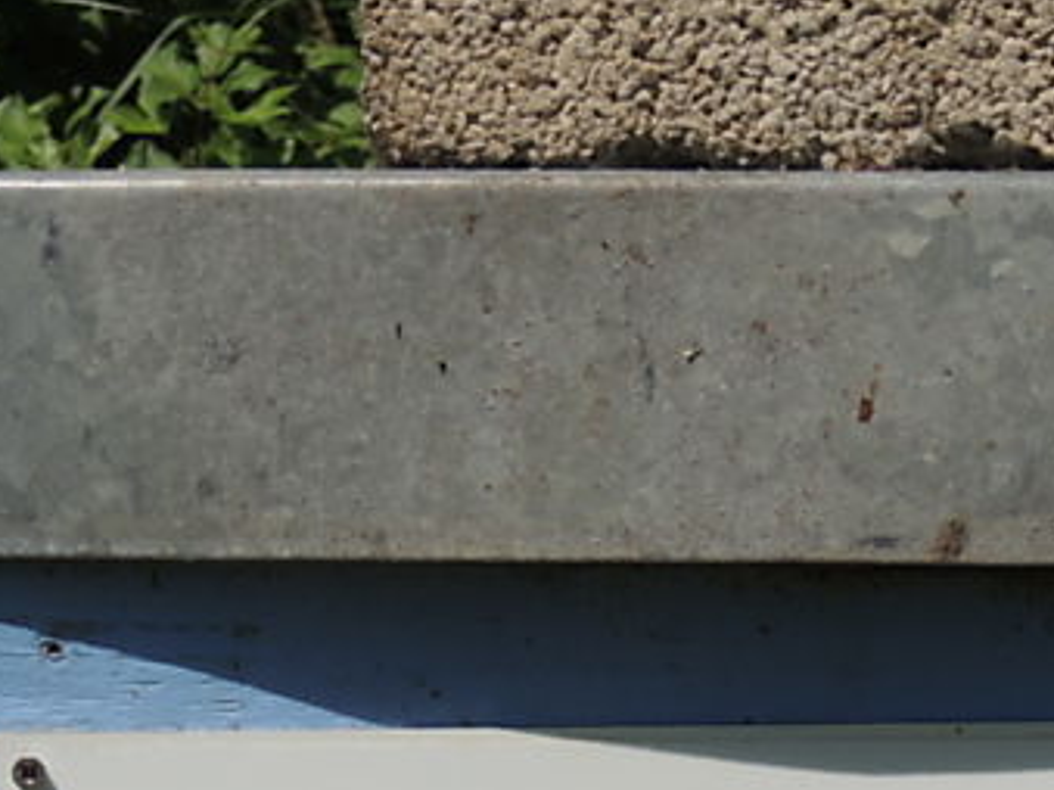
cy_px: 924
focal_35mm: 118
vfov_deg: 12.3
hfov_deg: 16.6
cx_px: 824
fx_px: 3592
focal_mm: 8.9
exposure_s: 1/1250
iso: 100
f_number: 4
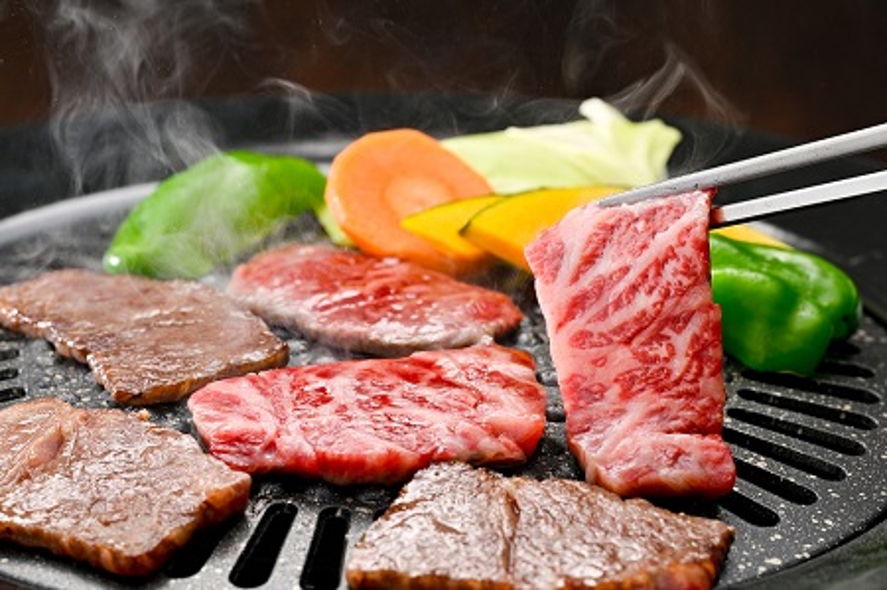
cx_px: 444
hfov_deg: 19.5
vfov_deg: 13.0
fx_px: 2584
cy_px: 295
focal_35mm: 105
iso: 64
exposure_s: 1/125
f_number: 11
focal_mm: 105
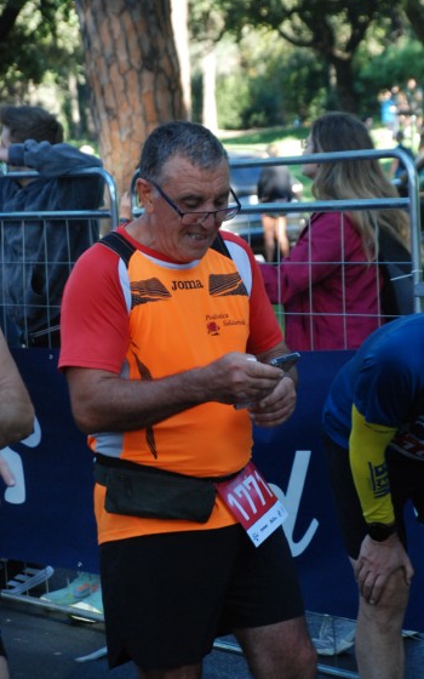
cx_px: 228
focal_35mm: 115
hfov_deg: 11.4
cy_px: 349
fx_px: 2126
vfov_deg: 18.1
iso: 1000
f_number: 5.6
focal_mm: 70
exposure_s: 1/250
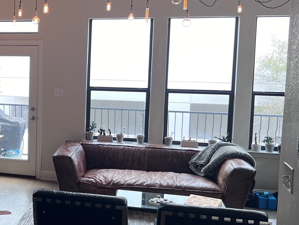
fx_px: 501
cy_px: 91
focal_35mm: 58
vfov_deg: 25.2
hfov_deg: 29.9
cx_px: -28
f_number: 1.5
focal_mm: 5.7
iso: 40
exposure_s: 1/120
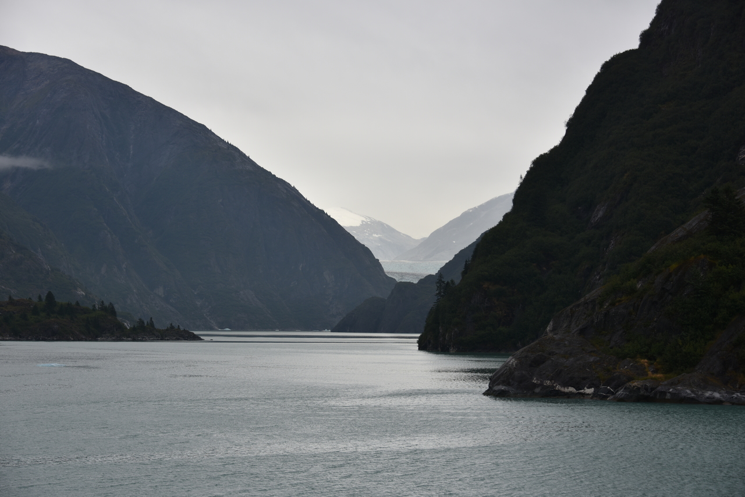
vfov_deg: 16.7
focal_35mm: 82
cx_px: 372
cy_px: 248
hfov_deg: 24.8
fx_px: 1697
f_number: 6.3
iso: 100
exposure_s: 1/200
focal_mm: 82
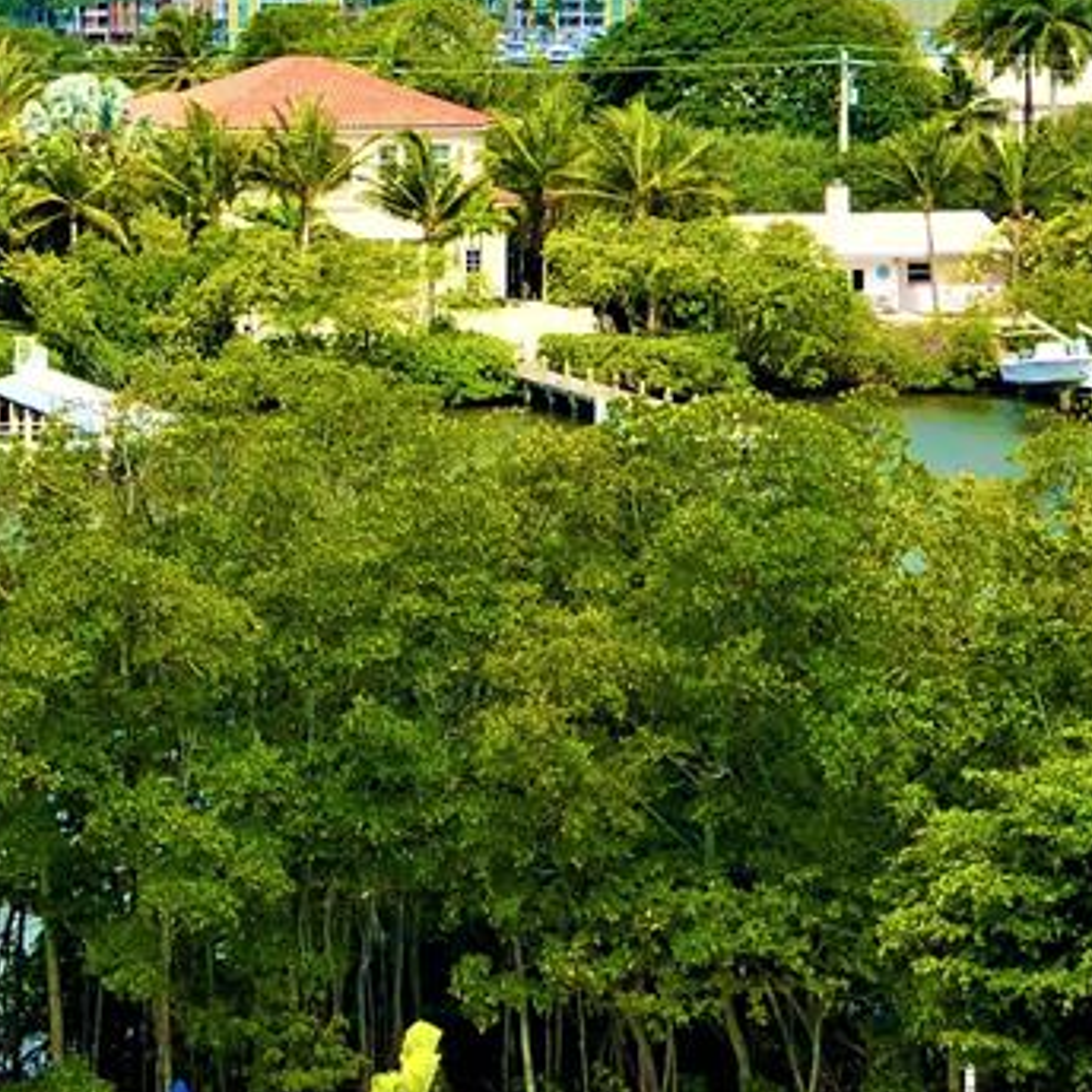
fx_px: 5354
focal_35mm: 150
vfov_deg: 11.5
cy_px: 29
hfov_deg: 11.6
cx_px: 60
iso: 20
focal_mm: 6.6
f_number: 2.8
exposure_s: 1/1156
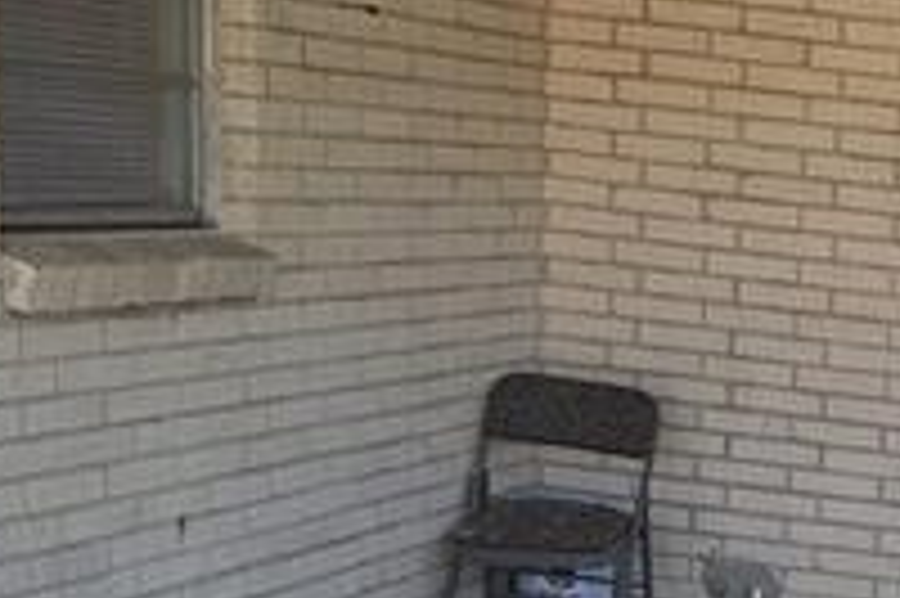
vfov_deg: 14.2
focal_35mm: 92
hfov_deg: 20.0
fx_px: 2298
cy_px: 787
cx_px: 1228
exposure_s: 1/223
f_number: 1.8
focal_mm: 5.54
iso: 40
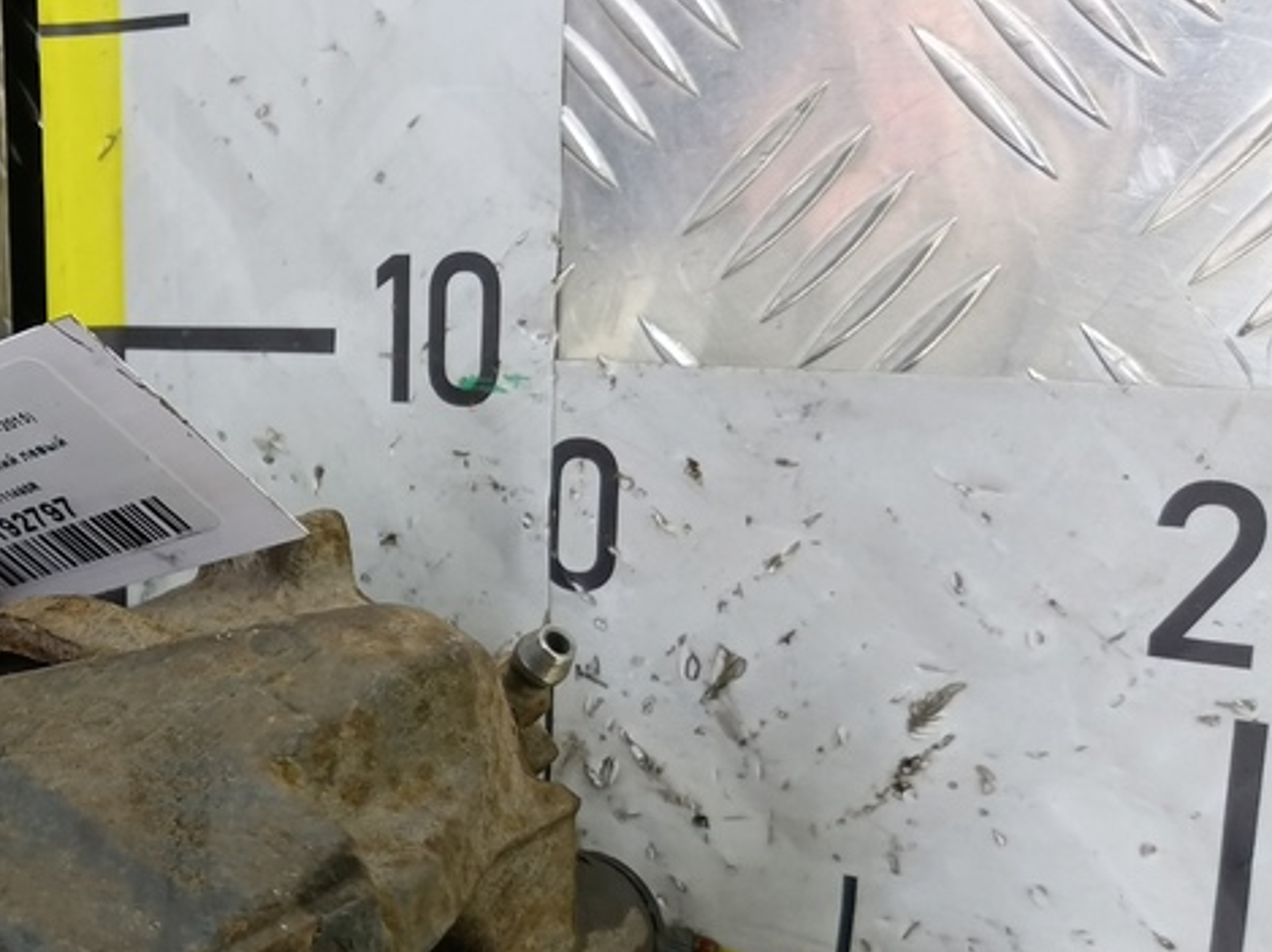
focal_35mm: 59
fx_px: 2166
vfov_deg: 24.3
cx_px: -57
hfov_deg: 30.0
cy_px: 808
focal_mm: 4.11
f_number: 1.6
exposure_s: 1/50
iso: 216
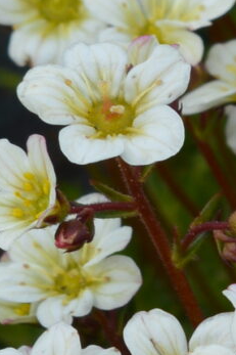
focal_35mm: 609
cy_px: 202
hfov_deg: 2.2
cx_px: 638
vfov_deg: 3.4
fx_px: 5991
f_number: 8
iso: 100
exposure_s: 1/250
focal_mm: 55
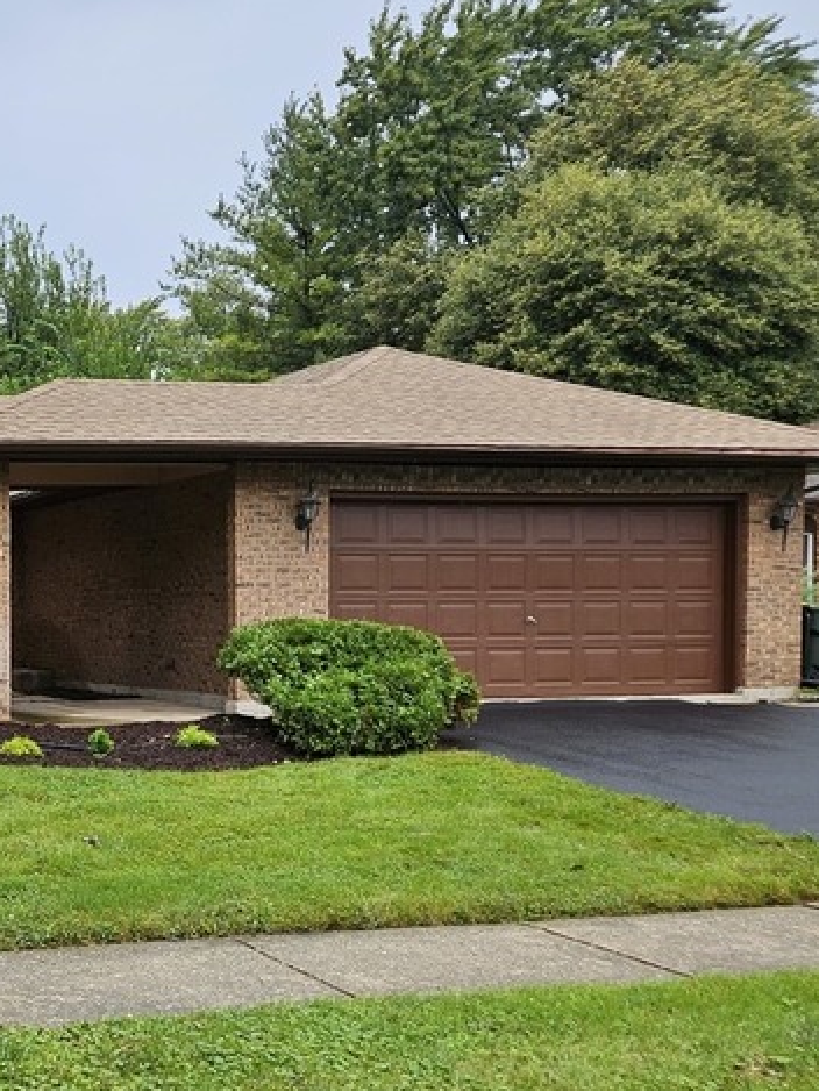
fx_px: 1671
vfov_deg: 35.9
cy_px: 709
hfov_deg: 25.7
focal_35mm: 53
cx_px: -54
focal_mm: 5.4
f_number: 1.8
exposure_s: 1/652
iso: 25
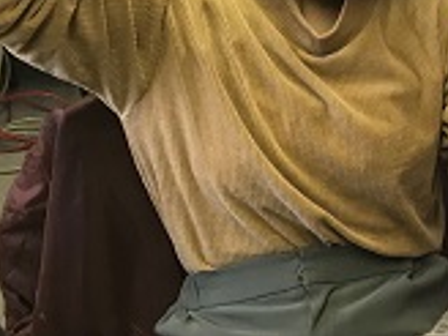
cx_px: 511
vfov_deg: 19.6
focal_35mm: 70
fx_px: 906
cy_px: -81
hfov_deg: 25.4
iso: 40
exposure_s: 1/20
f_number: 1.8
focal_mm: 3.99
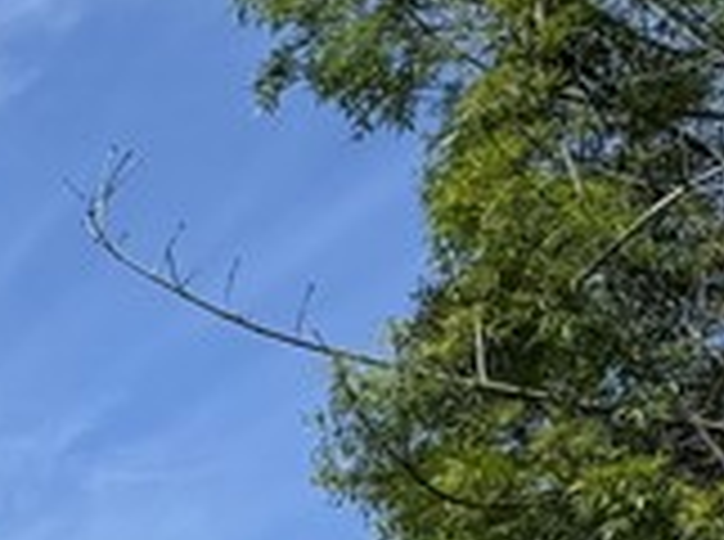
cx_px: -1574
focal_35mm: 153
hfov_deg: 9.5
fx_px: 3193
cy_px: 994
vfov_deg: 9.2
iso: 80
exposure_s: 1/5714
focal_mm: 6.76
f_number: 1.78
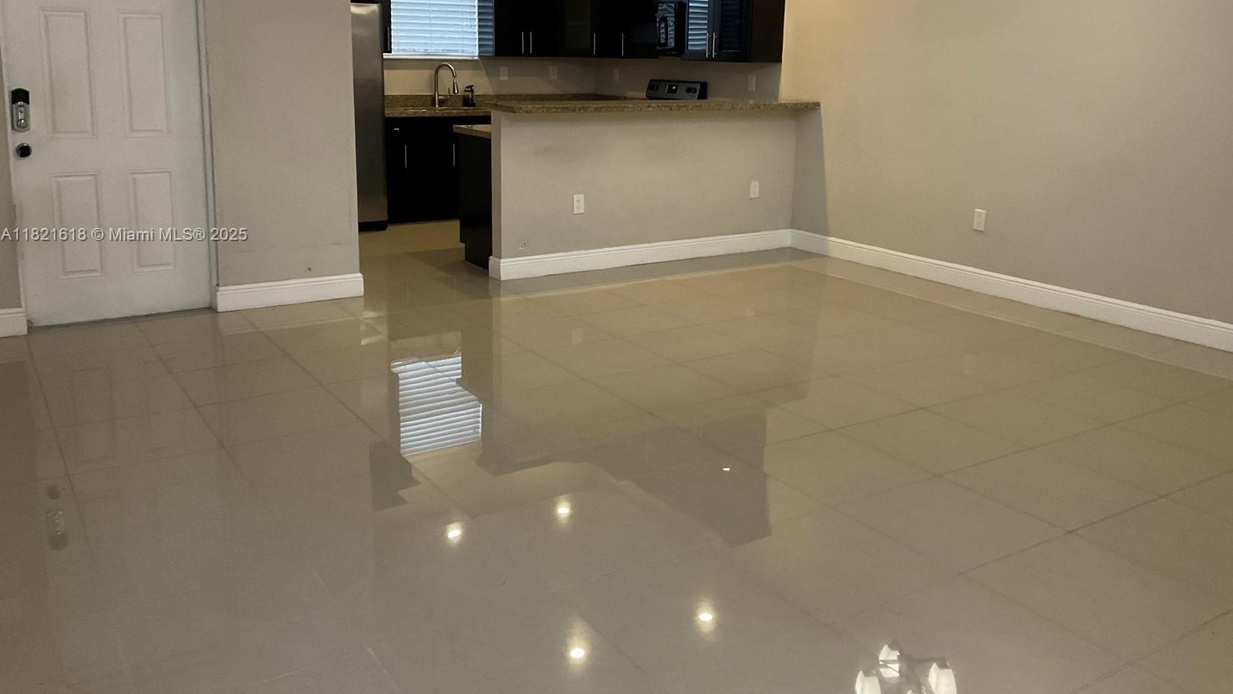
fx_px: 1046
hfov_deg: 61.0
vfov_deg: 36.3
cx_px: 622
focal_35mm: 32
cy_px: 236
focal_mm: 3
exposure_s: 1/60
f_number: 1.8
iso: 160
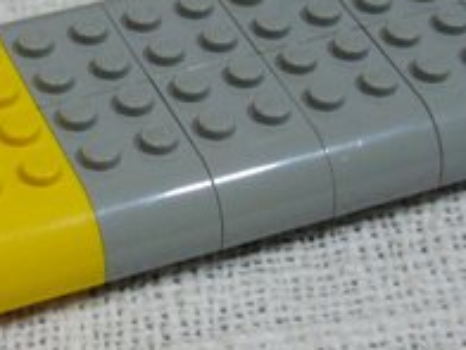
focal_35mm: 114
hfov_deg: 17.2
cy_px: 95
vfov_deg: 13.0
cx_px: 105
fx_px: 1535
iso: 200
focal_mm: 5.8
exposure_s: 1/10
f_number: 2.8
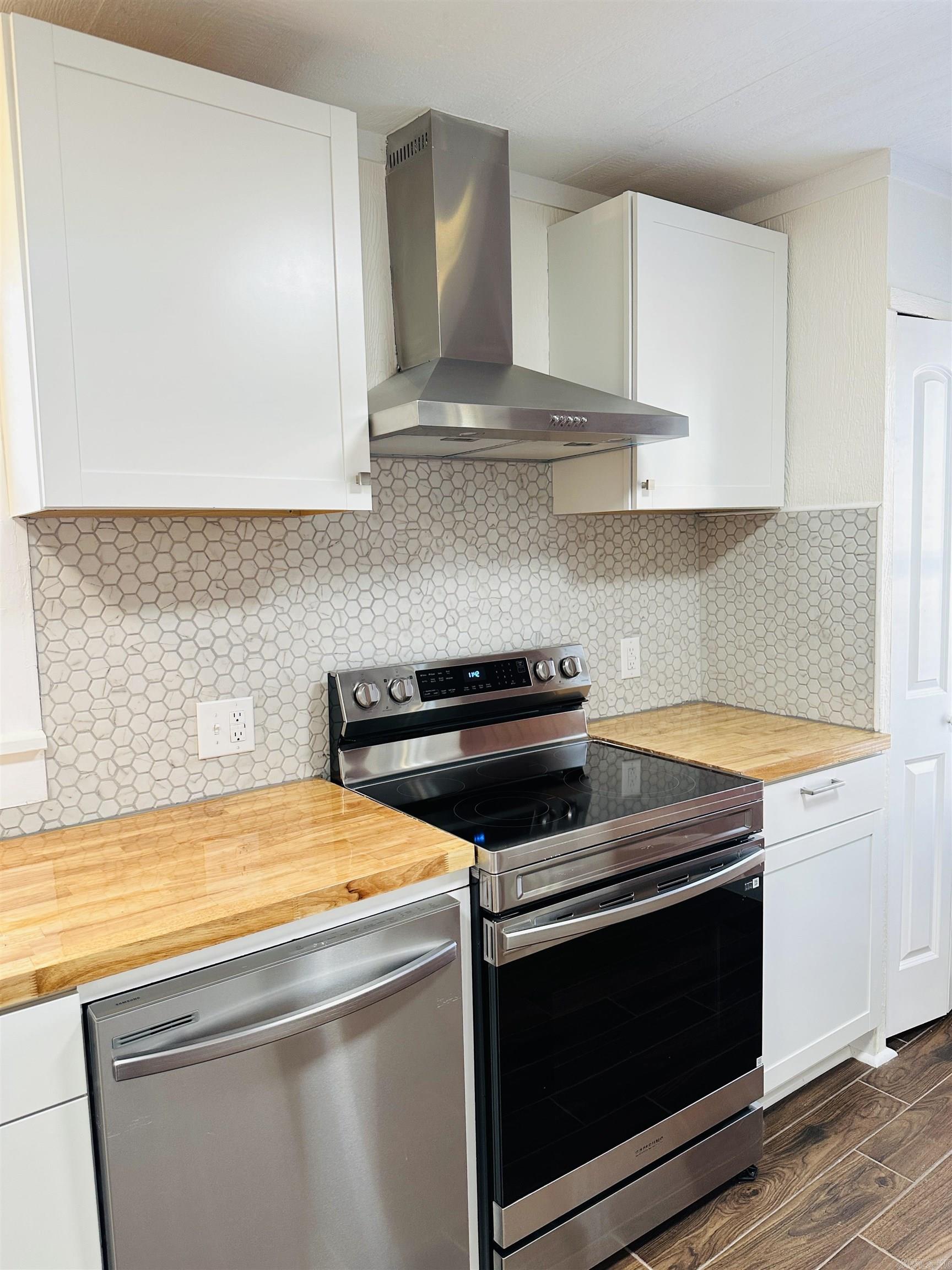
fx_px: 880
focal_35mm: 24
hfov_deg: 56.8
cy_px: 635
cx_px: 476
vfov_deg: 71.6
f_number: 1.78
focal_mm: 6.86
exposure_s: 1/60
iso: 160
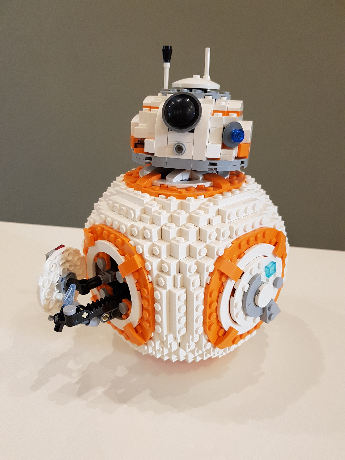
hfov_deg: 53.1
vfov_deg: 67.3
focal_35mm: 26
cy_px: 230
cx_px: 172
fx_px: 346
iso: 200
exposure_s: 1/33
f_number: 1.7
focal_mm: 4.2
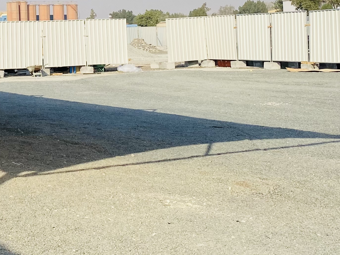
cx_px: 1
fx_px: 747
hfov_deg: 24.5
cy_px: 4
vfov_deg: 18.9
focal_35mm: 76
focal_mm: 4.25
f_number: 1.8
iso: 32
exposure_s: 1/3205
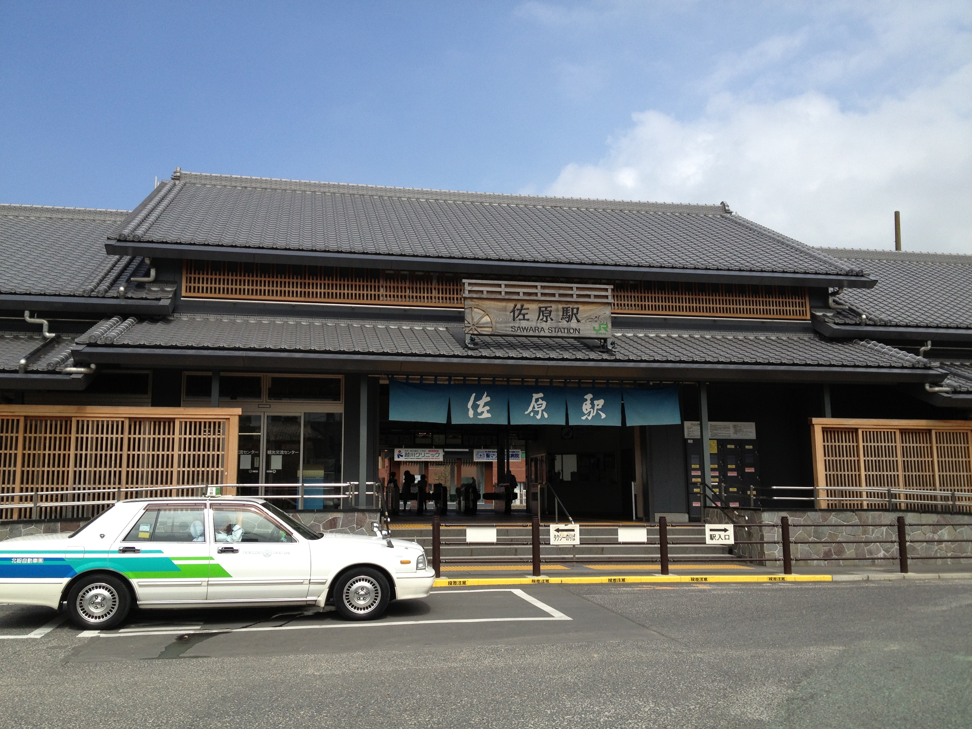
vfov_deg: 40.7
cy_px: 364
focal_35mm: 35
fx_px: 983
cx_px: 486
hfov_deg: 52.6
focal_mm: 4.28
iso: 50
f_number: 2.4
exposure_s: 1/1727
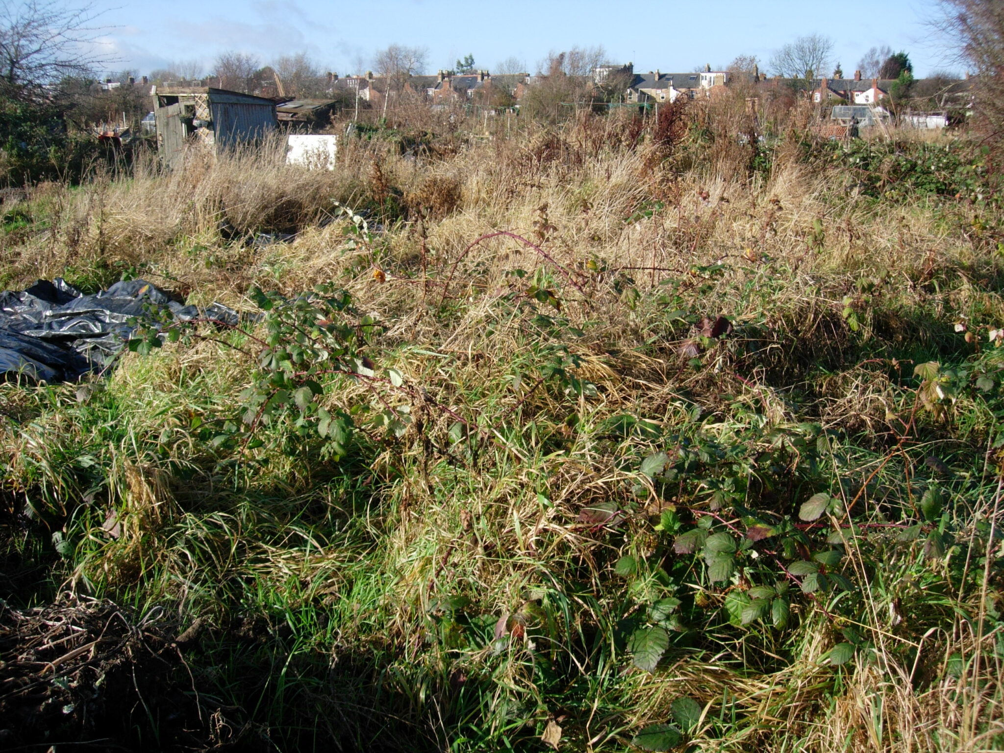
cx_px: 502
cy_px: 376
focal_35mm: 38
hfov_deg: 49.0
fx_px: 1102
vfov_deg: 37.7
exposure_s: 1/861
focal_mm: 7.8
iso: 64
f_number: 2.8
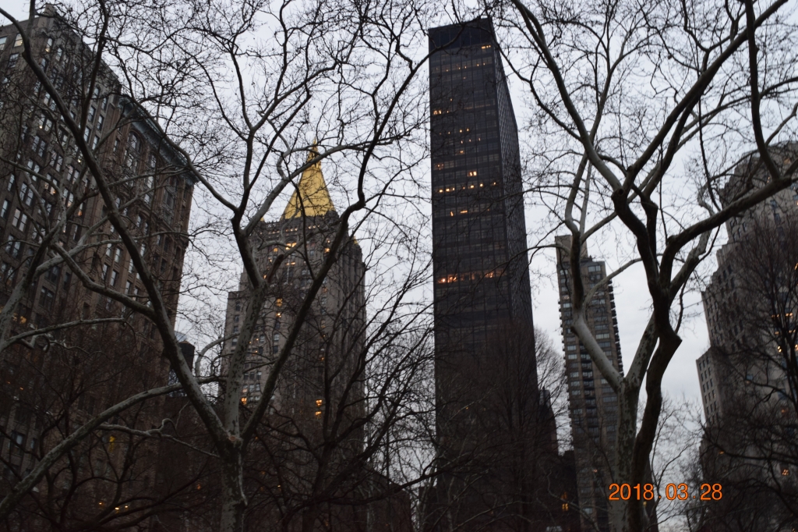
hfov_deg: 53.1
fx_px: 798
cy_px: 266
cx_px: 399
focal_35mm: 36
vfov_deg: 36.8
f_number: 8
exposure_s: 1/60
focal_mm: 24
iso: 1000
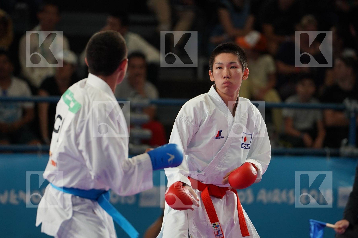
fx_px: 2983
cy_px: 119
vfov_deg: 4.6
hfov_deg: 6.9
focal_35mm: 300
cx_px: 179
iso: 1250
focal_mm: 200
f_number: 2.8
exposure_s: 1/1000
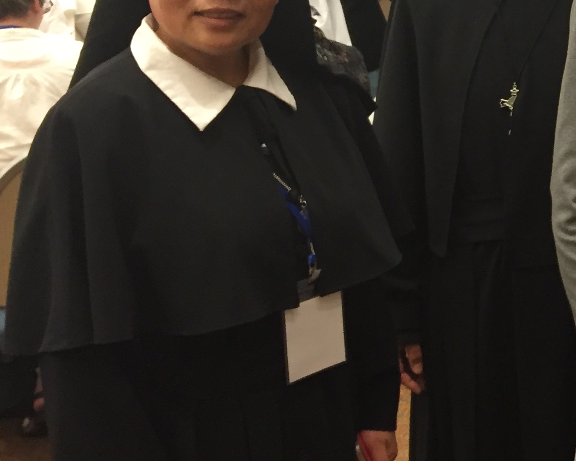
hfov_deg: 22.2
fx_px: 1313
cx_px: 748
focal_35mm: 77
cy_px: 106
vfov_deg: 19.7
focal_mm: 4.15
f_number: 2.2
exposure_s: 1/33
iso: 160
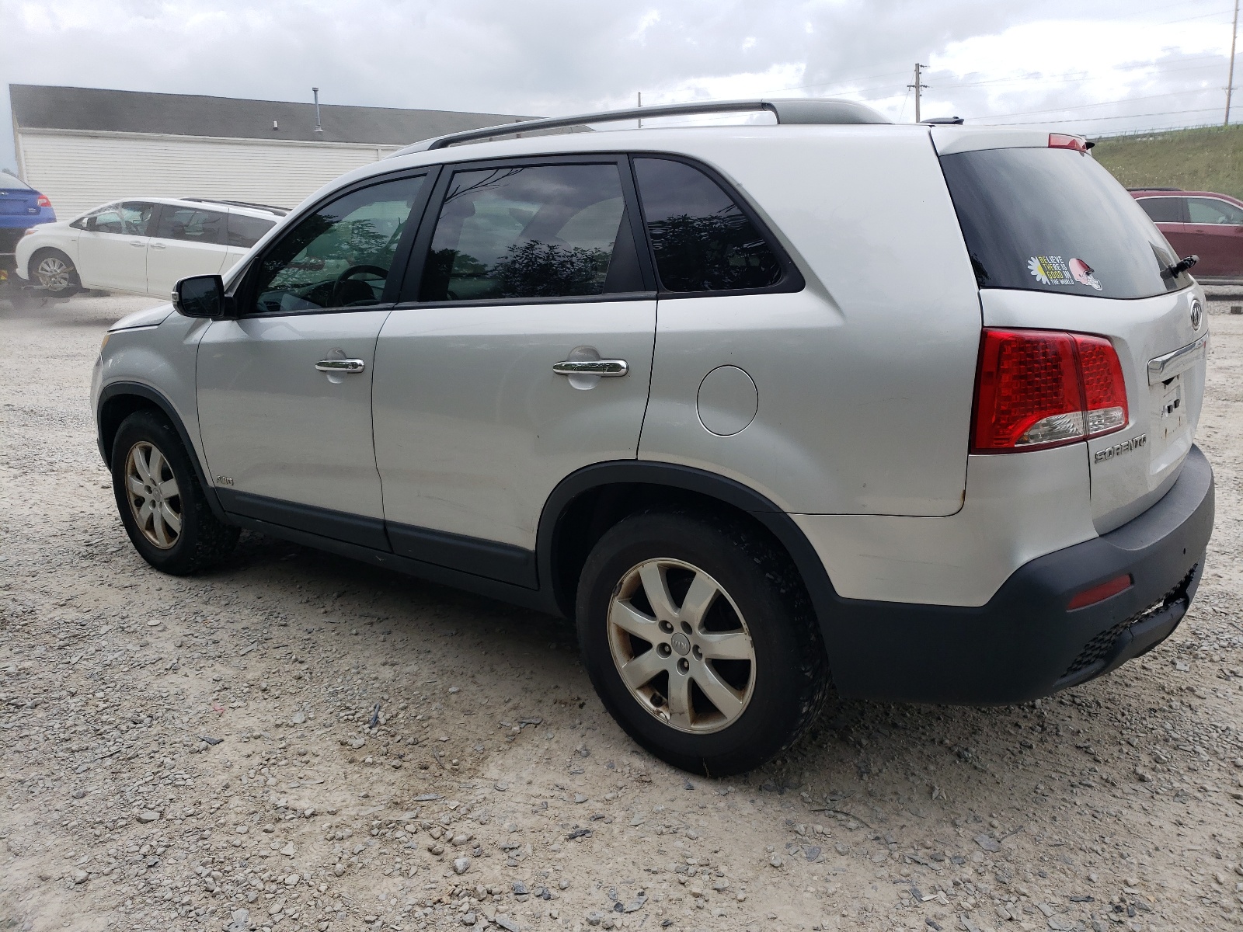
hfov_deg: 67.3
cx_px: 622
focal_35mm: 26
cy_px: 466
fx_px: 934
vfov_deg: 53.1
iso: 50
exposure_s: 1/2000
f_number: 1.5
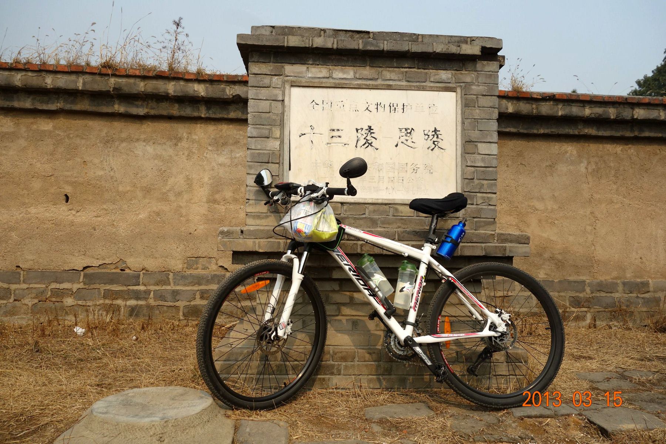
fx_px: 518
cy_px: 222
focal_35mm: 28
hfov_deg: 65.5
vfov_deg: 46.4
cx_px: 333
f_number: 5.6
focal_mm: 10.4
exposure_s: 1/500
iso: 125
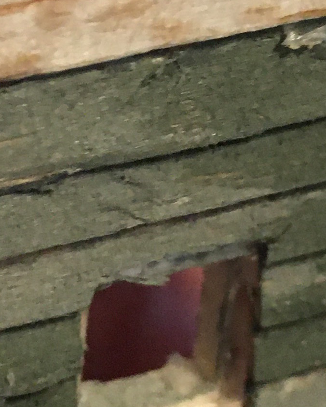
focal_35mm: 135
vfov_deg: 13.9
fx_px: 1628
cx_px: 201
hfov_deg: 11.4
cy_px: -66
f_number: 2.2
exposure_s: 1/30
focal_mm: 4.15
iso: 200
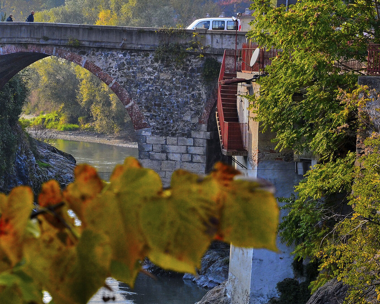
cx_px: 59
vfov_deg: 12.3
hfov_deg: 15.3
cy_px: 120
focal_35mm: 125
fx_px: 1406
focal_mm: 50
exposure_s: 1/250
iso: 400
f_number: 10
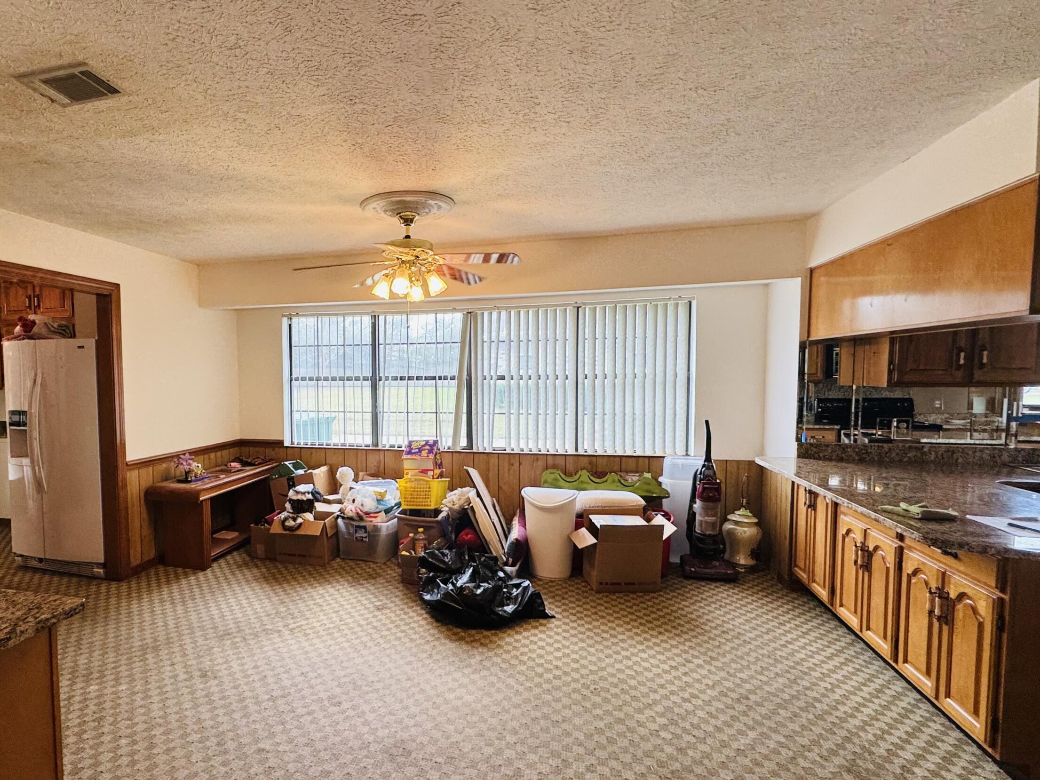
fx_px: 571
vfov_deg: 68.6
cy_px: 407
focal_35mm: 19
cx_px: 405
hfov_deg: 83.4
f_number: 2.2
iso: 160
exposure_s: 1/120
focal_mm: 2.22
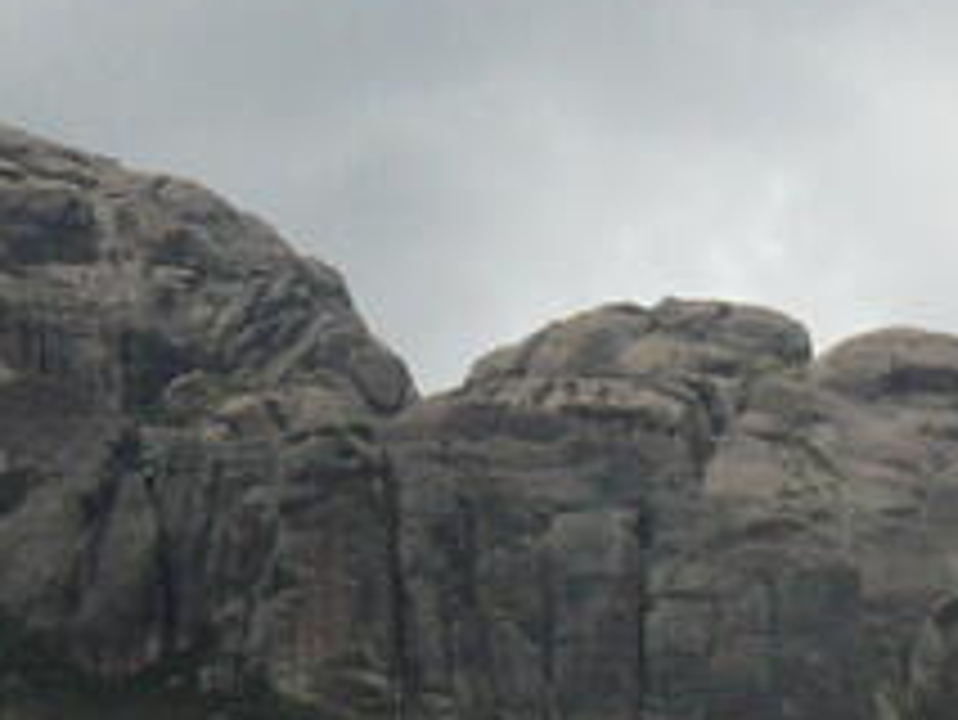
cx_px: 783
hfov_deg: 8.1
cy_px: 603
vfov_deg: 6.1
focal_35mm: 243
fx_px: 6729
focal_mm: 6
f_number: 8
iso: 100
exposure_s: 1/400
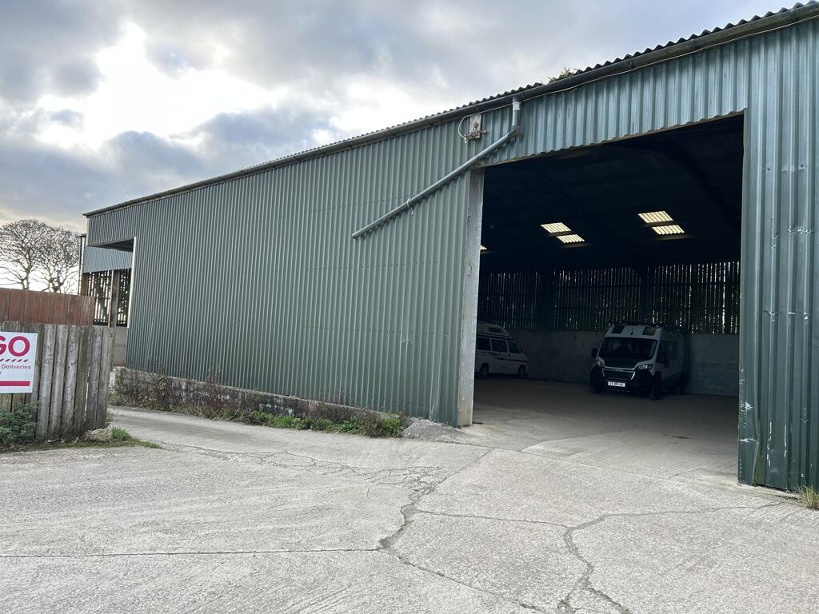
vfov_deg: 53.1
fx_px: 615
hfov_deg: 67.3
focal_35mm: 26
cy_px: 307
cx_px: 410
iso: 50
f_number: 1.5
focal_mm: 5.7
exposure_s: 1/392
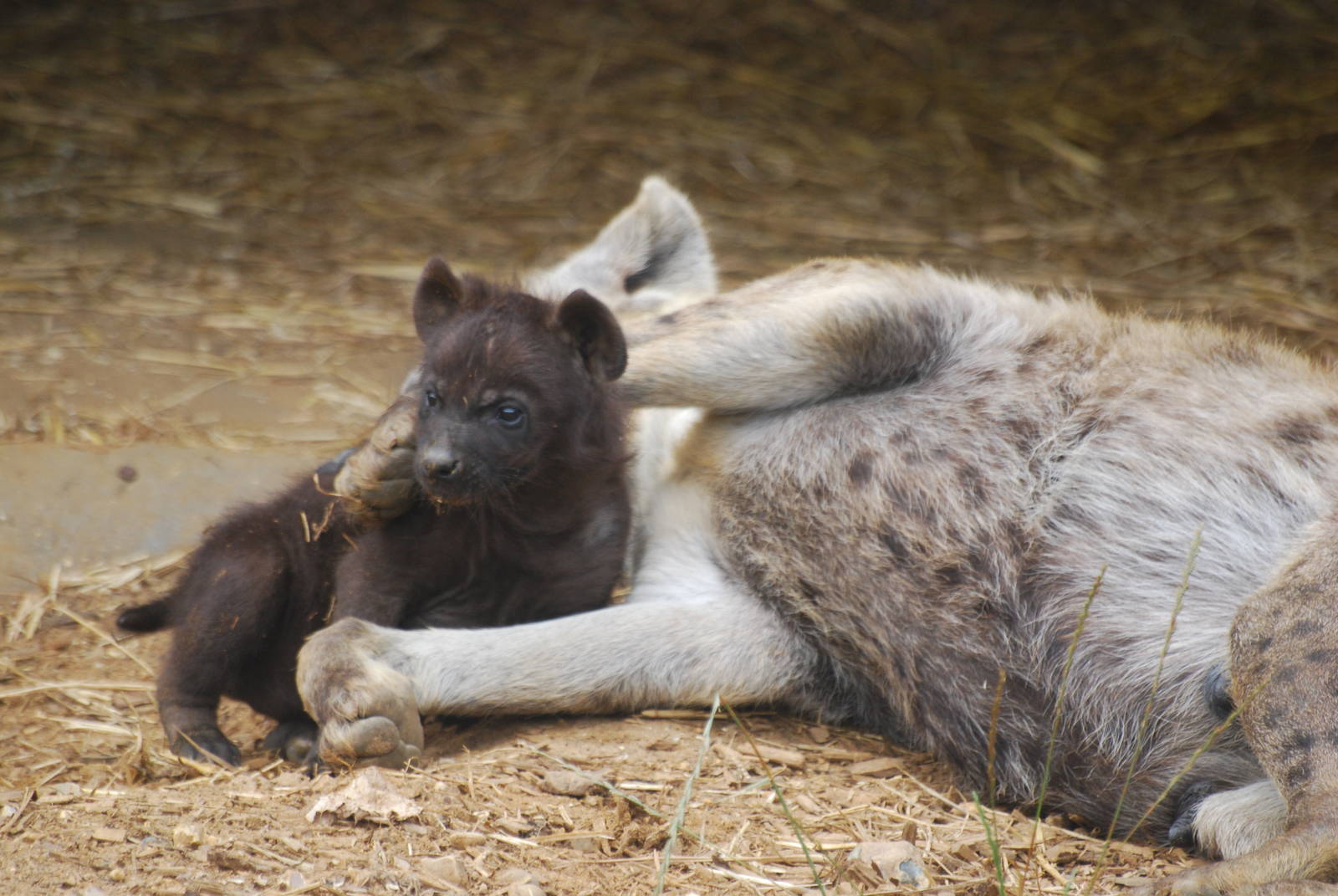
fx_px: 16745
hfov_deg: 4.6
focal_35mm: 450
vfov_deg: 3.1
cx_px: 669
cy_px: 448
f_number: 5.6
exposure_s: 1/320
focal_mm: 300
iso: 400
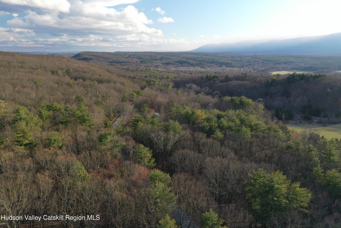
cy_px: 114
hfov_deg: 65.5
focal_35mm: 28
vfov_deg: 46.4
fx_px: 265
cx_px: 170
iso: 400
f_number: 5.6
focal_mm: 10.26
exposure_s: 1/240
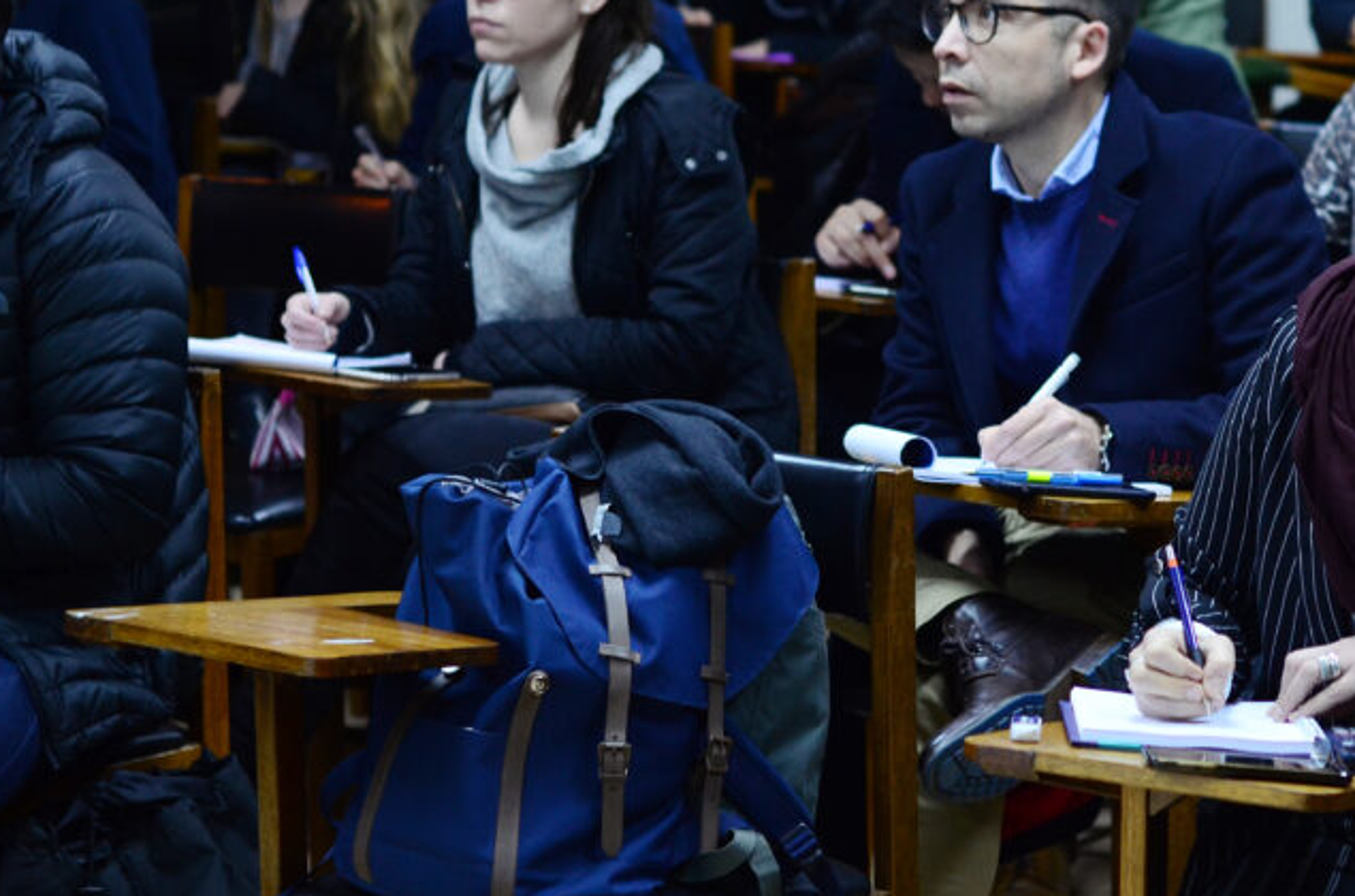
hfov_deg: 16.9
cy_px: 324
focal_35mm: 121
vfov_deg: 11.3
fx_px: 4543
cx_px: 862
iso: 800
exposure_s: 1/90
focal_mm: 50
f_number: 2.8
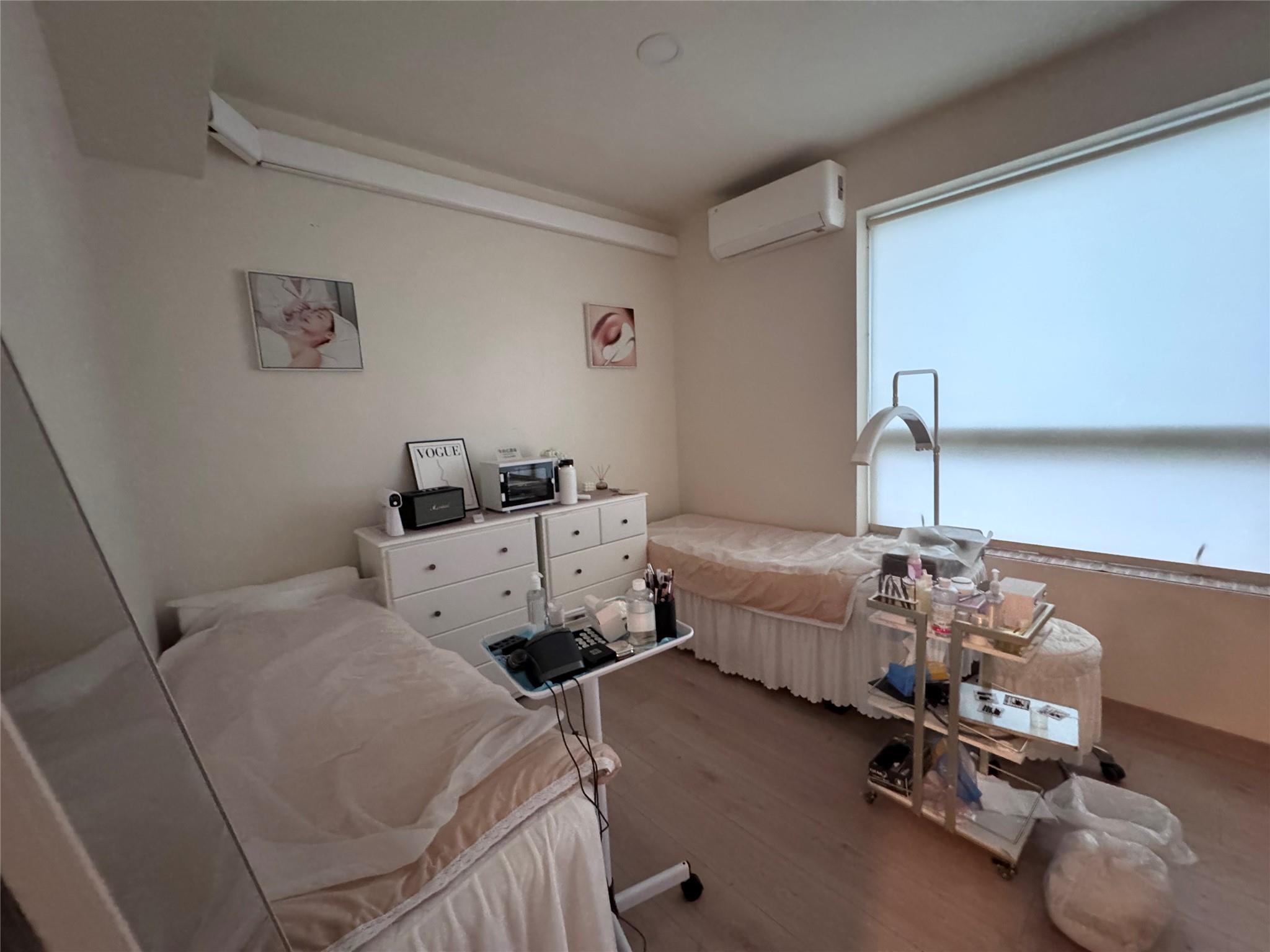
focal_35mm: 14
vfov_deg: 85.7
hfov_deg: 102.1
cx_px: 635
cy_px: 476
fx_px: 514
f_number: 2.2
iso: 1250
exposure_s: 1/60
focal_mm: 2.22
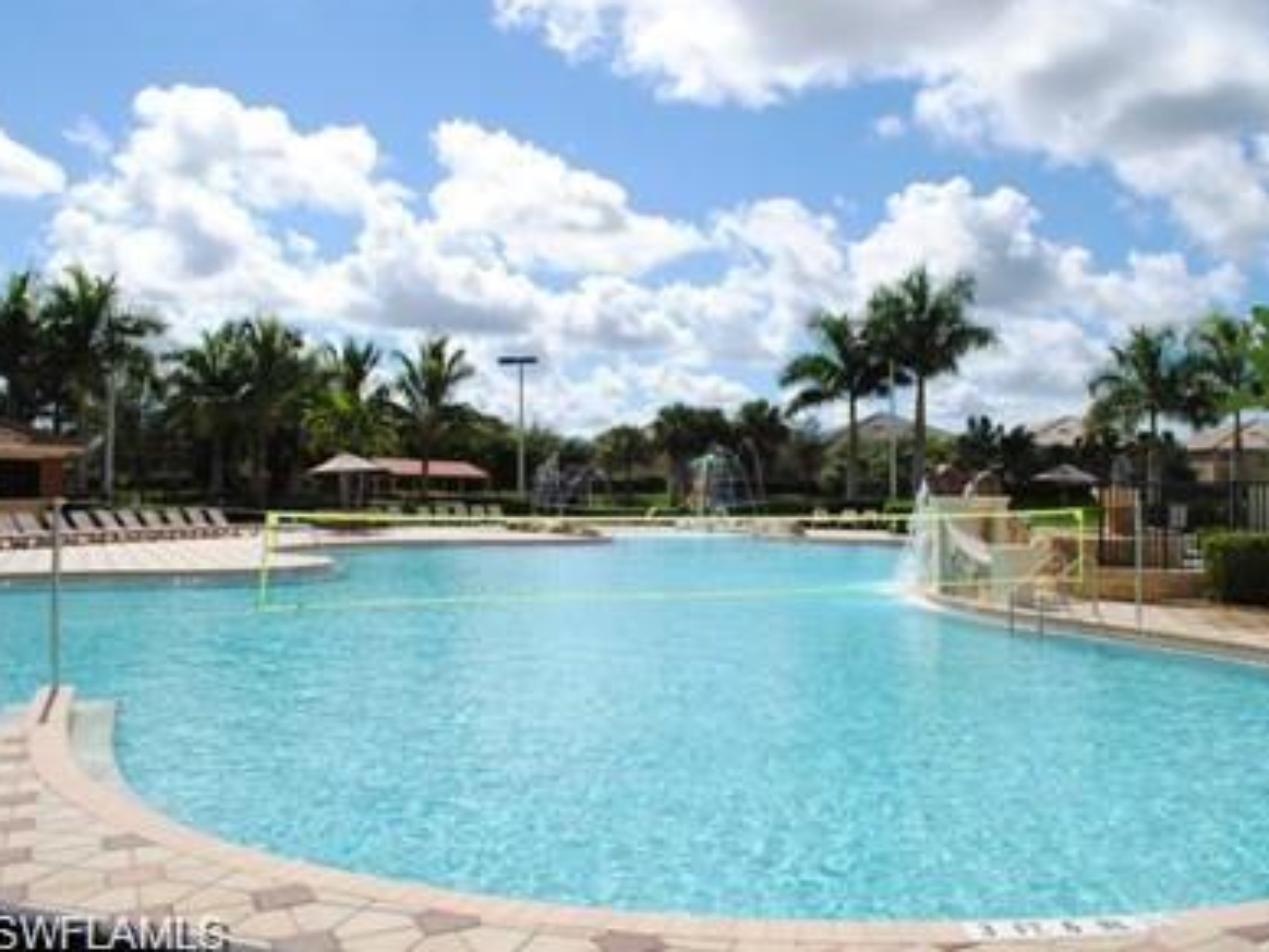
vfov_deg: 46.8
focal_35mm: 30
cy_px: 474
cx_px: 716
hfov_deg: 59.8
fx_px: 1100
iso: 100
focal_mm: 18
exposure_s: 1/320
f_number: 9
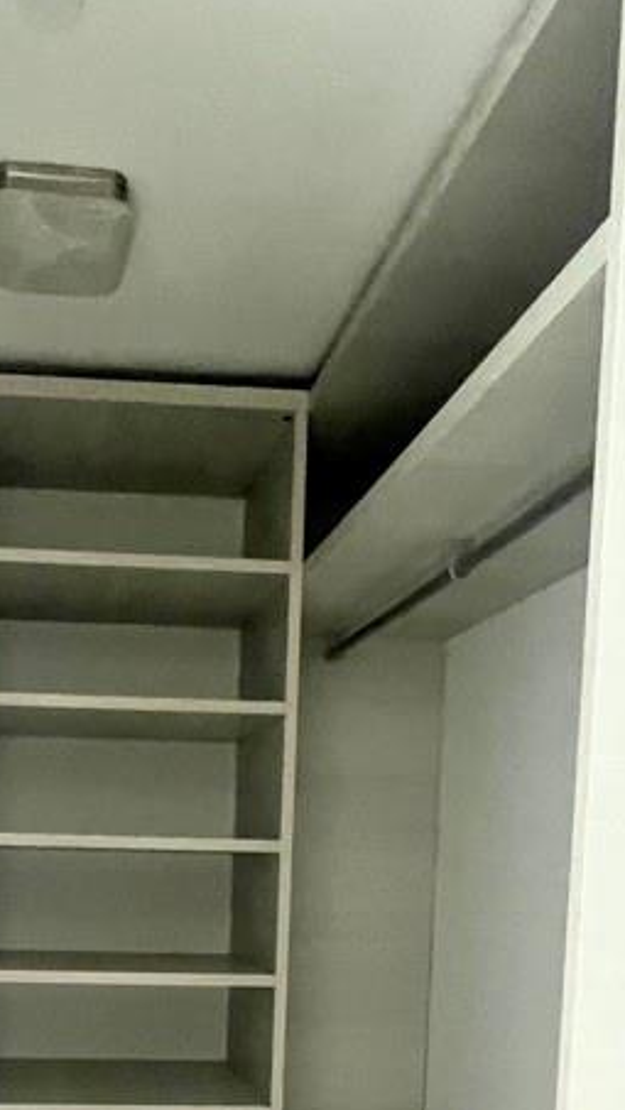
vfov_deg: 54.9
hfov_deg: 35.1
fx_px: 942
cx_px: 96
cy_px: 951
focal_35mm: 32
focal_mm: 1.57
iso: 640
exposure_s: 1/60
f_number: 1.8
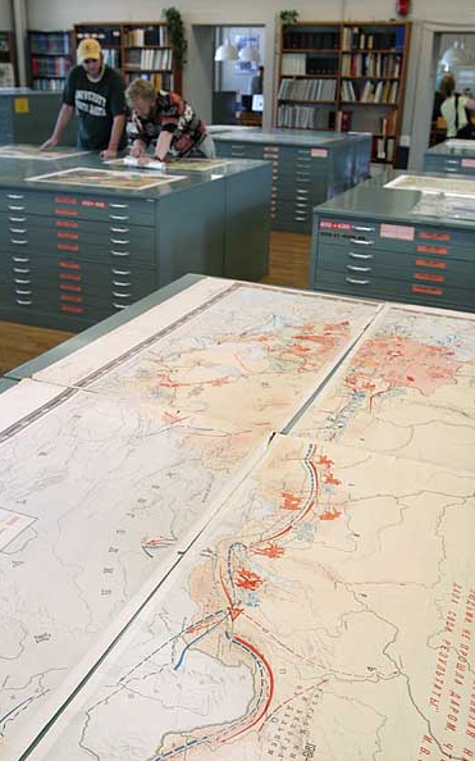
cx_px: 221
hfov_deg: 37.2
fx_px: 705
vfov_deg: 56.7
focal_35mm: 34
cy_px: 382
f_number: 5
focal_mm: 22
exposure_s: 1/30
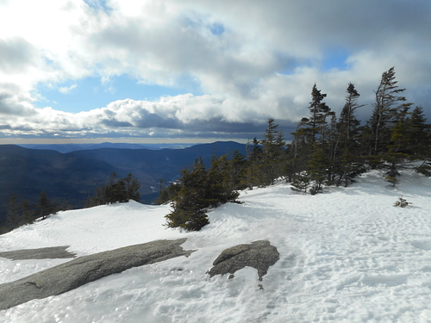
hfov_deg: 69.4
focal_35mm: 25
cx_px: 216
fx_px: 311
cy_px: 162
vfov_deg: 54.9
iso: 80
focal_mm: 4.5
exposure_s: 1/200
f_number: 10.5
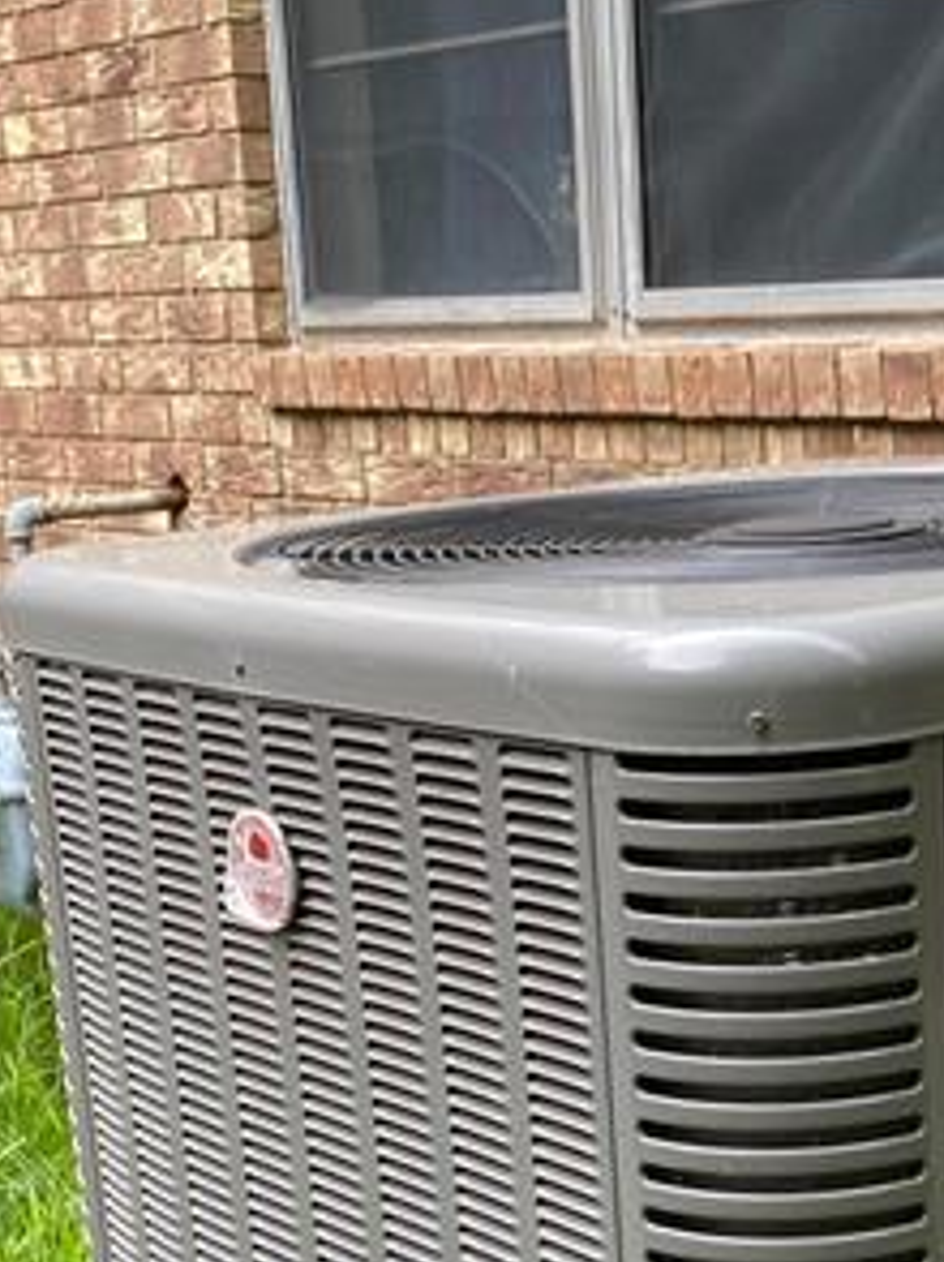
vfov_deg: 27.9
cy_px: 1043
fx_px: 2476
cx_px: 682
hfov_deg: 21.4
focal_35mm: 68
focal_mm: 4.25
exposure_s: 1/122
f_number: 1.8
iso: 40
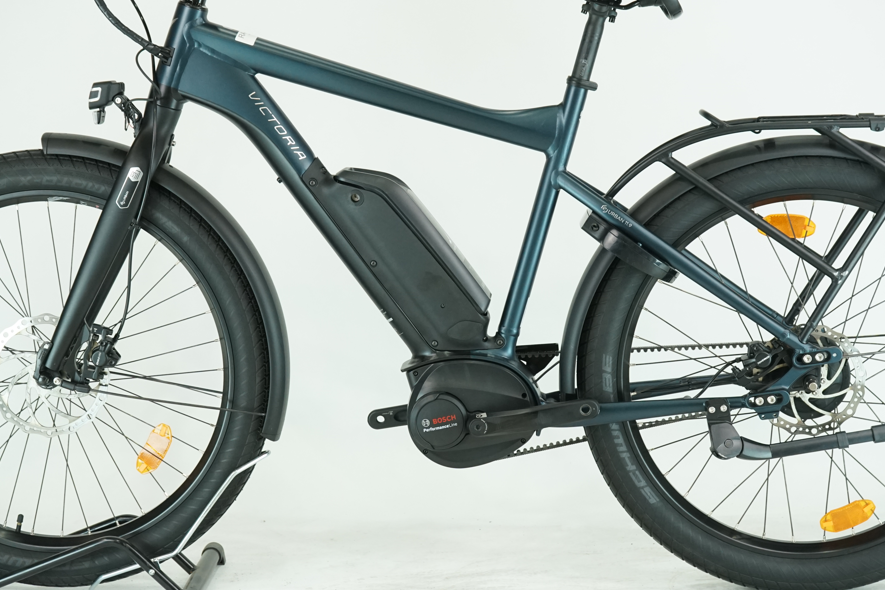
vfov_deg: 18.9
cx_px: 444
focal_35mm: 72
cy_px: 221
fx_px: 1770
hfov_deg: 28.1
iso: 1600
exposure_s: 1/200
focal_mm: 51
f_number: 5.6
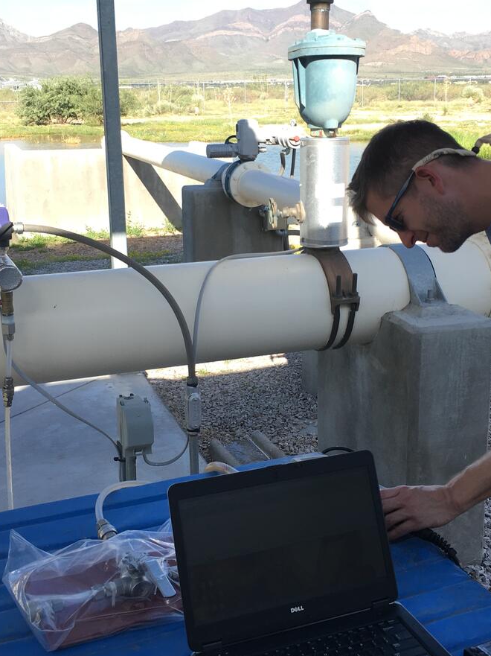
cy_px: 302
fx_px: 833
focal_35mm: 44
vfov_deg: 42.9
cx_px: 261
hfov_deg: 32.8
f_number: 2.2
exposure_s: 1/513
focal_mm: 4.15
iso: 25
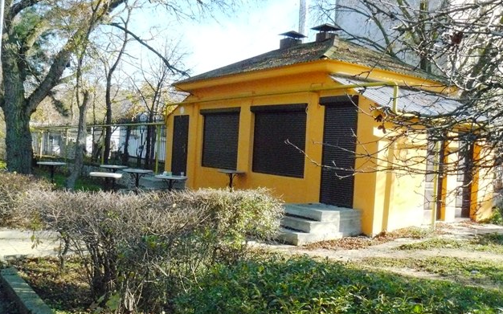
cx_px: 254
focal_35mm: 39
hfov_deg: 50.4
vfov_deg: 32.8
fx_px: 535
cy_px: 154
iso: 800
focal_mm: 6
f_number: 6.3
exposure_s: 1/500
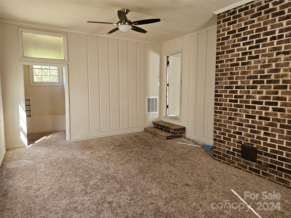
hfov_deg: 73.9
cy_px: 109
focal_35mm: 23
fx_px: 193
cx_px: 146
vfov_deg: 58.9
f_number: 1.7
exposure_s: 1/120
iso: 400
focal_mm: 6.3
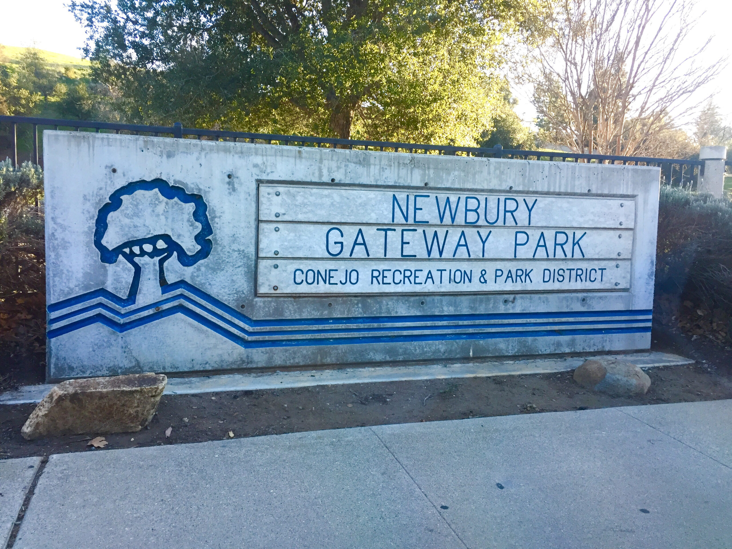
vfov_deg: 48.2
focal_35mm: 29
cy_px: 274
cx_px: 366
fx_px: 613
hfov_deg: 61.7
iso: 32
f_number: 2.2
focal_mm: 4.15
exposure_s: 1/40
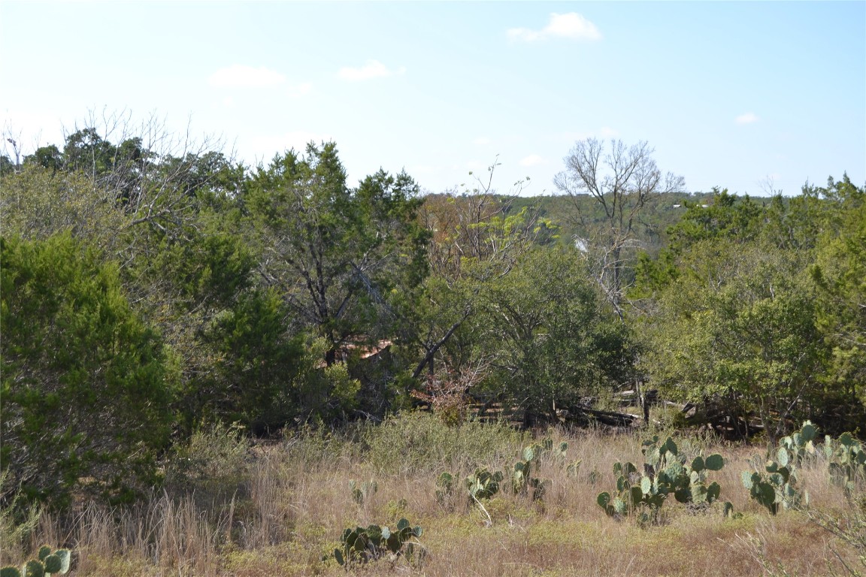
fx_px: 1155
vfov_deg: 28.1
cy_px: 288
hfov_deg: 41.1
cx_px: 433
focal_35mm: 48
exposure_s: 1/200
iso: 100
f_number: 7.1
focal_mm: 32
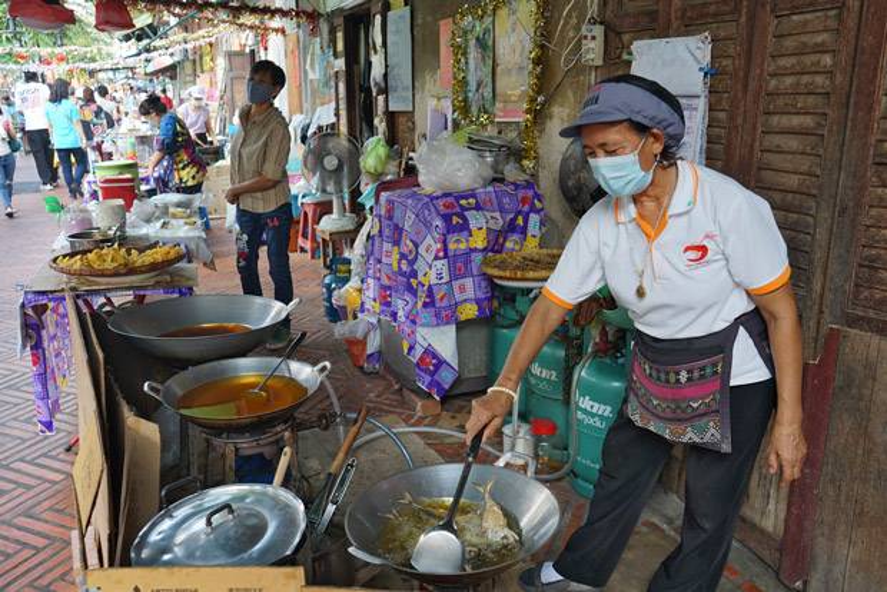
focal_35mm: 29
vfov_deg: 45.0
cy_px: 296
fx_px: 715
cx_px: 444
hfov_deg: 63.6
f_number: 4
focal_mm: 29
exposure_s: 1/60
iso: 250
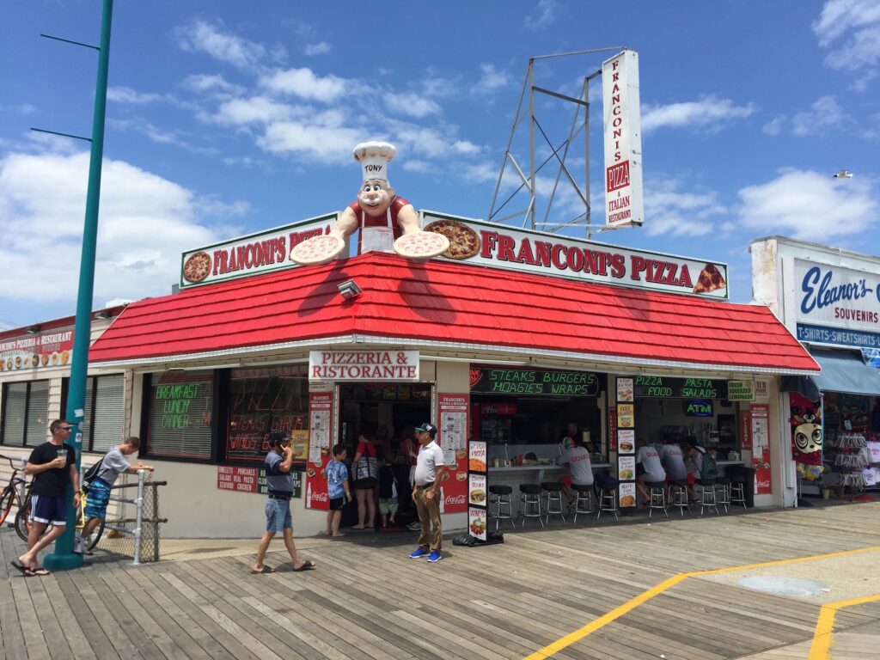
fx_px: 737
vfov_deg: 48.2
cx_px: 440
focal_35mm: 29
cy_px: 330
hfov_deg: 61.7
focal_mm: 4.15
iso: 32
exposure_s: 1/2326
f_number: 2.2
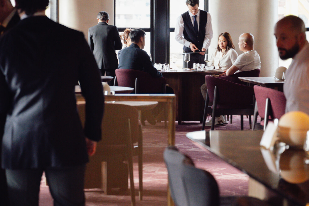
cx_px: 154
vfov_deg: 11.2
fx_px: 1047
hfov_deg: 16.8
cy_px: 64
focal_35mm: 122
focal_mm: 70
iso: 2500
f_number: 2.8
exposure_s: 1/125
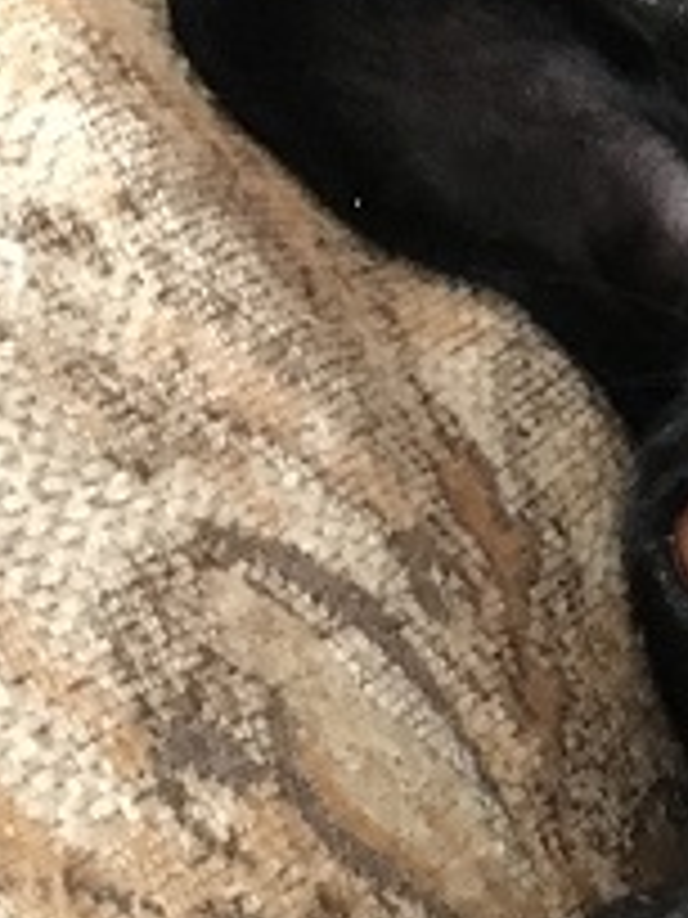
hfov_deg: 12.3
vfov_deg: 17.1
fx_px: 3021
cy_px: 724
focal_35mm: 114
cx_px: 1075
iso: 500
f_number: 2.2
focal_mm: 4.15
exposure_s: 1/17
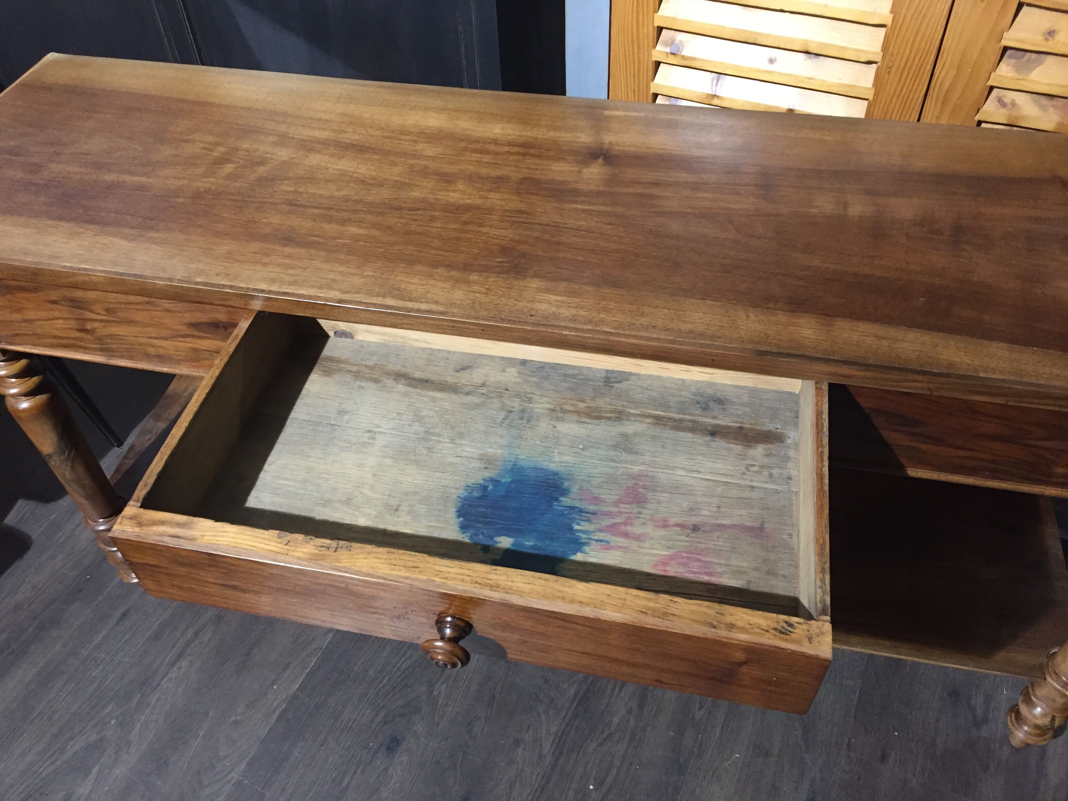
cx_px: 534
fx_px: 895
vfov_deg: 48.2
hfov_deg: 61.7
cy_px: 400
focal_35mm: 29
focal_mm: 4.15
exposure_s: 1/20
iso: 250
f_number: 2.2
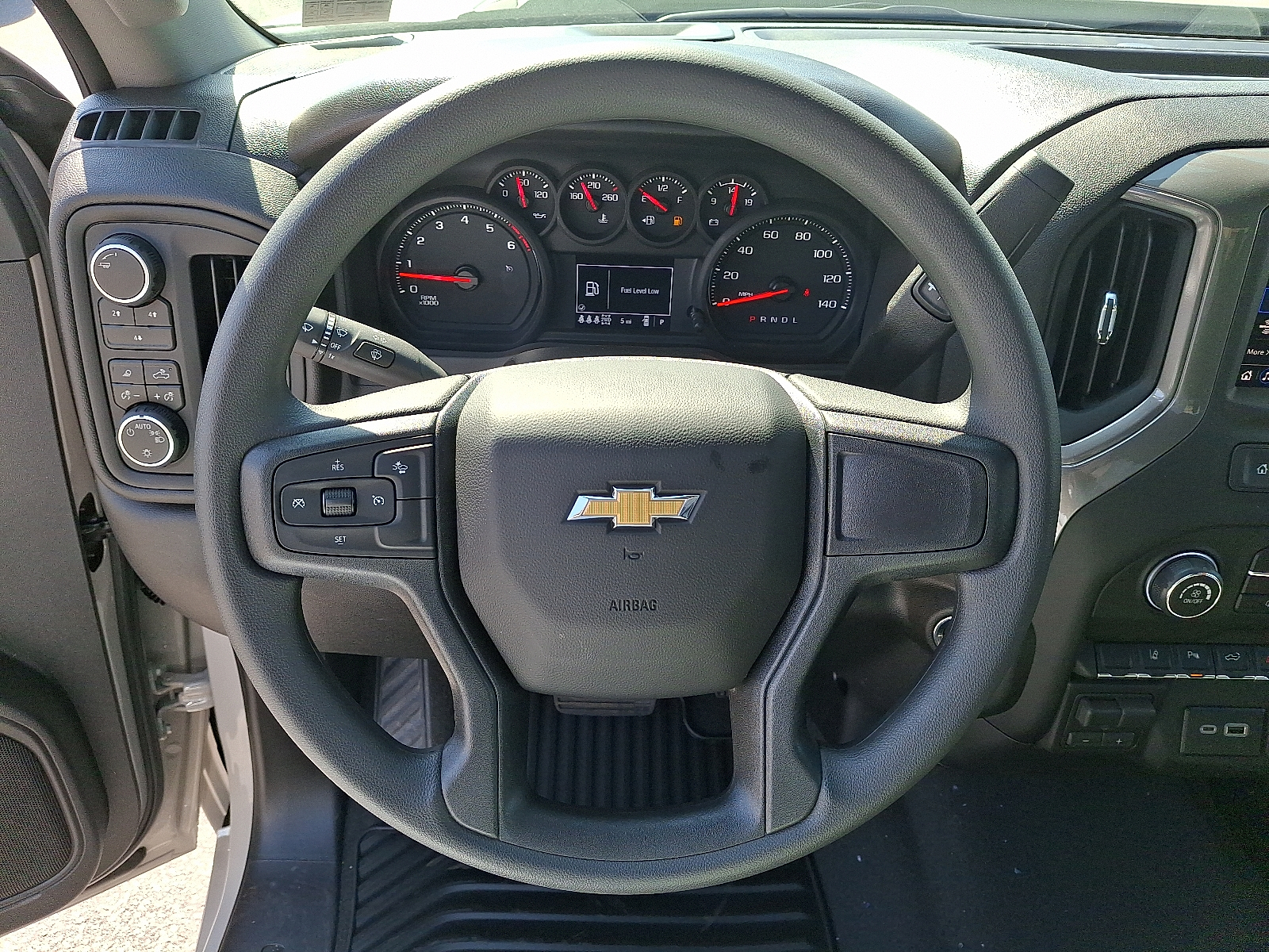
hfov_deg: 69.4
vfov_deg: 54.9
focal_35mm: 25
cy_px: 476
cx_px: 634
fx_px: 916
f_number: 1.8
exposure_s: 1/385
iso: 30
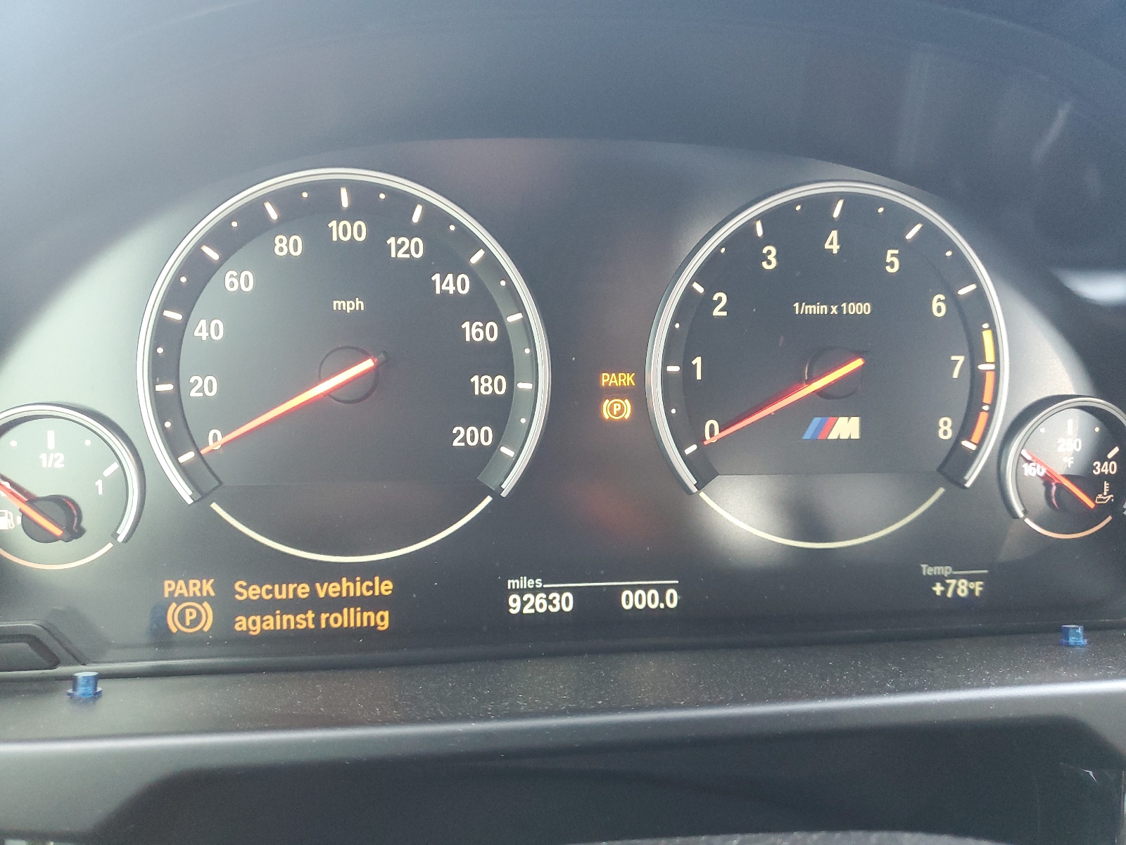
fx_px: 846
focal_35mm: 26
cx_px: 563
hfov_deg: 67.3
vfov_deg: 53.1
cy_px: 422
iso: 273
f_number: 1.5
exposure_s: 1/60.2
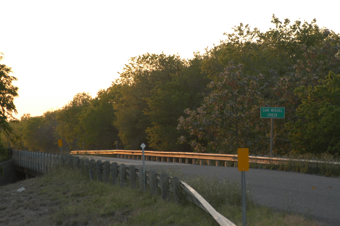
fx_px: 1274
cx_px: 170
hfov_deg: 15.2
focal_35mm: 135
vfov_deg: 10.1
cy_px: 113
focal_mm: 90
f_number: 4.5
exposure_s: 1/180
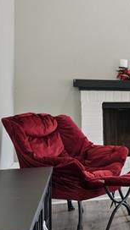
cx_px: 282
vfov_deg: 33.3
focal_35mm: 63
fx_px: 386
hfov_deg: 14.7
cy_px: 104
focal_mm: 16
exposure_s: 1/5
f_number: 7.1
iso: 200
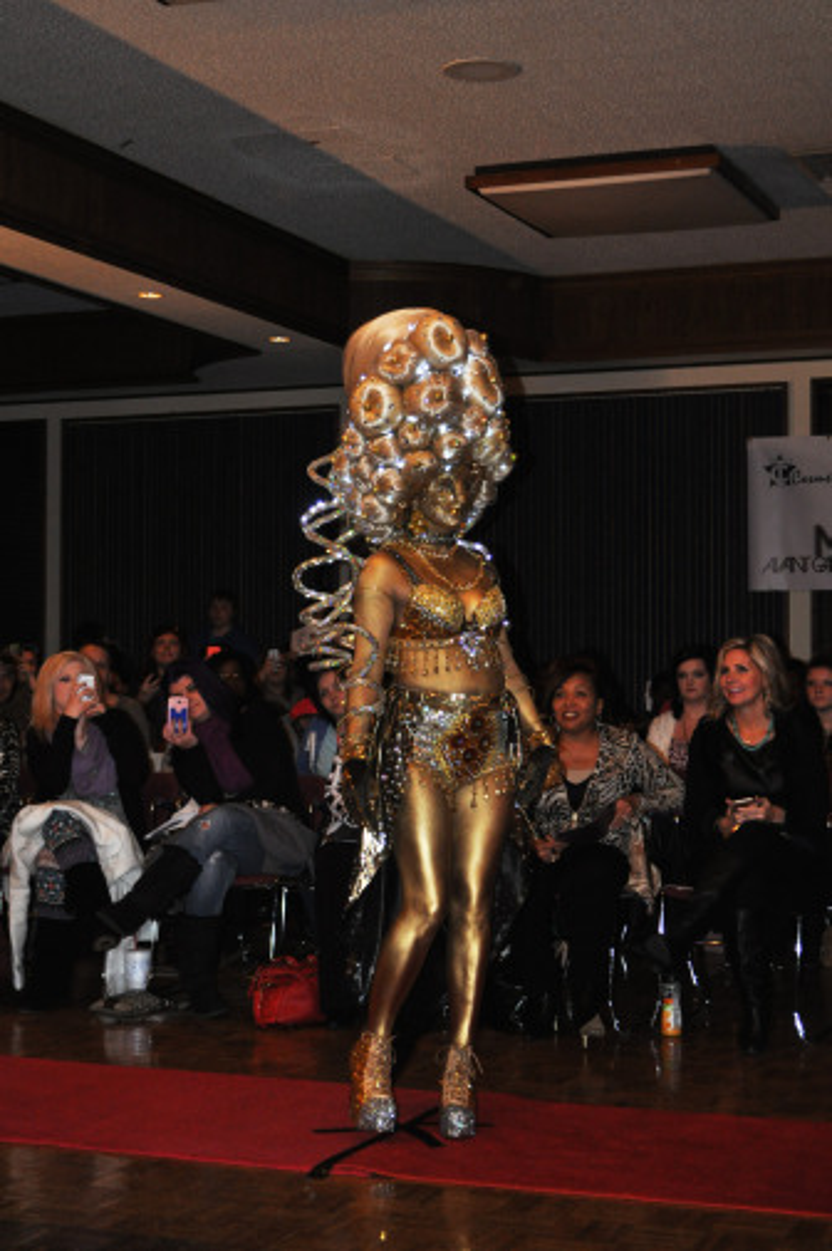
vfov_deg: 33.4
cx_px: 416
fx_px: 2083
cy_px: 626
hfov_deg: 22.6
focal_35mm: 60
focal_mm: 40
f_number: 5.3
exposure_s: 1/60
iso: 800
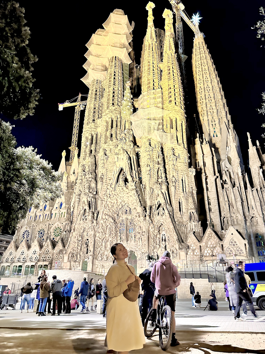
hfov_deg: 56.8
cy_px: 177
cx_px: 132
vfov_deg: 71.6
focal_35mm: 24
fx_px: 245
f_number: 1.78
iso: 800
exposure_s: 1/33
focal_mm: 6.86
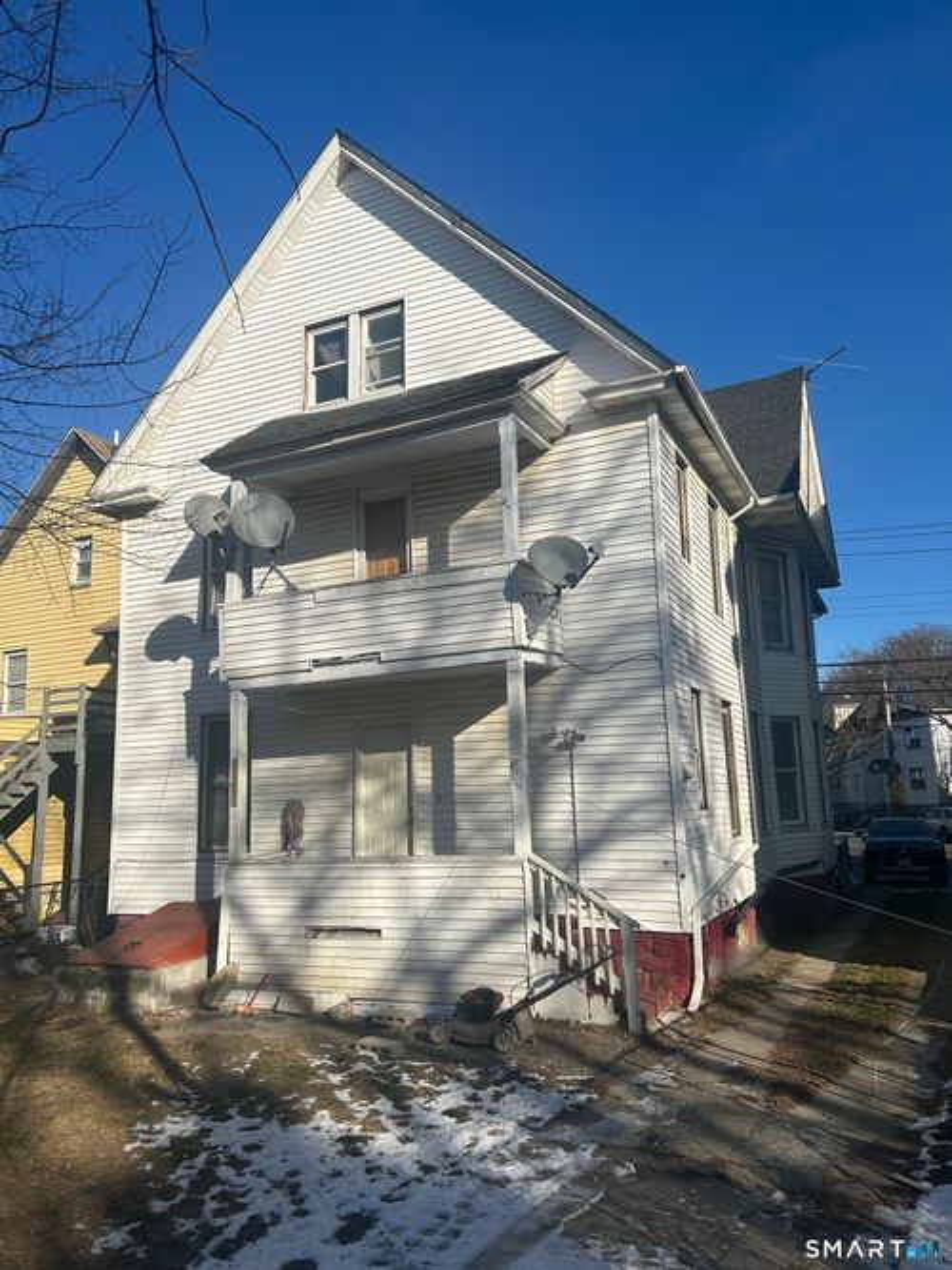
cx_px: 476
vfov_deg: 67.3
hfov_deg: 53.0
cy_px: 635
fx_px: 954
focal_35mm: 26
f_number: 1.5
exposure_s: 1/6579
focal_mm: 5.7
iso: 50
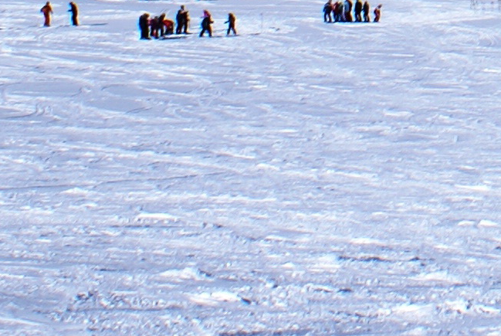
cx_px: 912
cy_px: -417
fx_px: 2244
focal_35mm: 161
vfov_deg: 8.0
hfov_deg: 11.7
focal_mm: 18
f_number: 10
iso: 100
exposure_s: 1/500
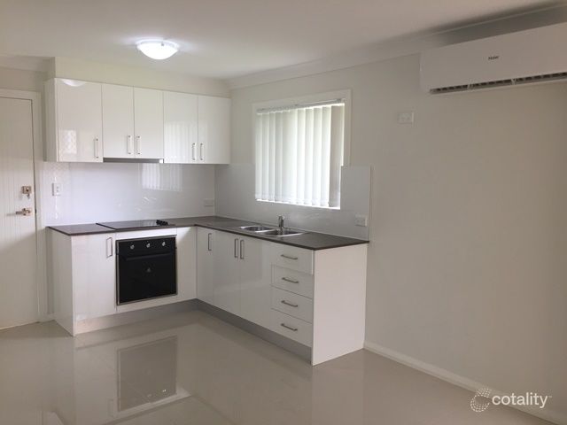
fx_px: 475
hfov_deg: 61.7
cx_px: 284
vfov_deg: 48.2
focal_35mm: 29
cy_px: 212
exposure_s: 1/50
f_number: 2.2
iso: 32
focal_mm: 4.15
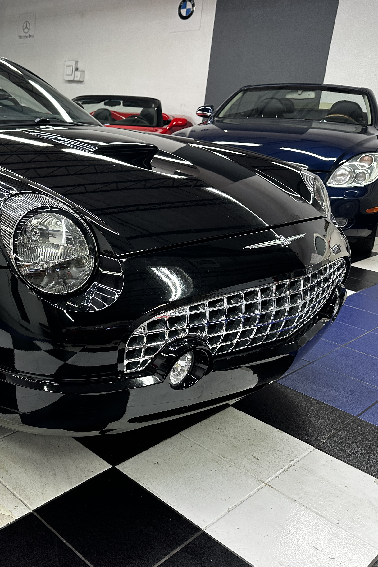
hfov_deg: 36.3
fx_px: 536
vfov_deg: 55.8
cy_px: 280
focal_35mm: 34
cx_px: 32
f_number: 1.78
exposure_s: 1/60
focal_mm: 6.86
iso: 125
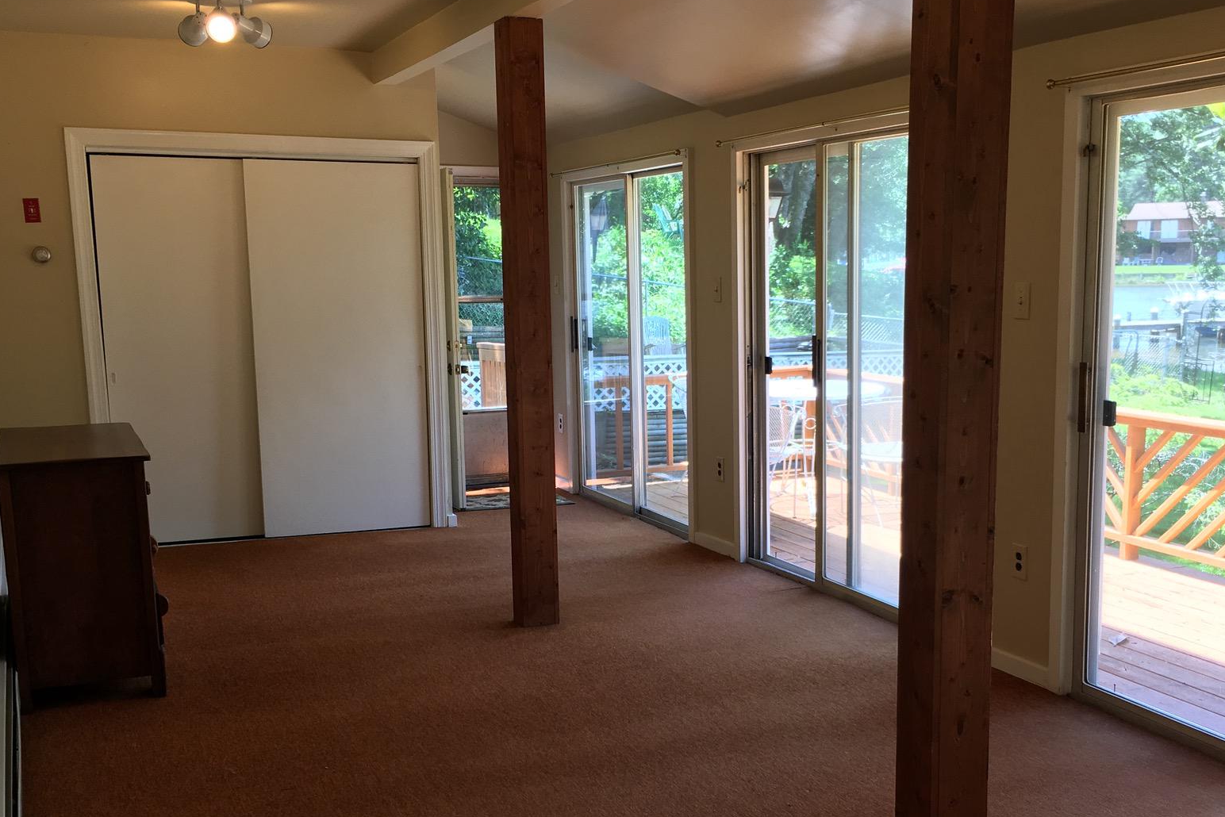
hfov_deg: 48.4
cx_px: 655
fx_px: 1361
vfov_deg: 33.2
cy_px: 521
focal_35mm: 40
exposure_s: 1/60
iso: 25
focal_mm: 4.15
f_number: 2.2
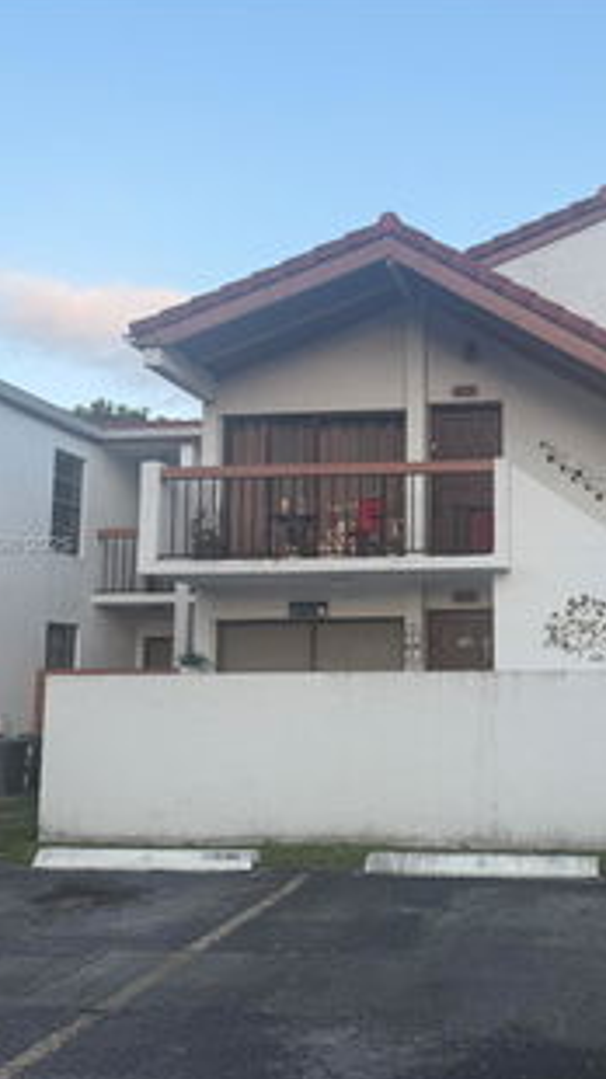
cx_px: 517
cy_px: 546
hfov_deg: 31.6
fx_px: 1030
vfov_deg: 55.3
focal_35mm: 36
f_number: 1.78
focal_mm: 6.76
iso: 80
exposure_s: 1/765
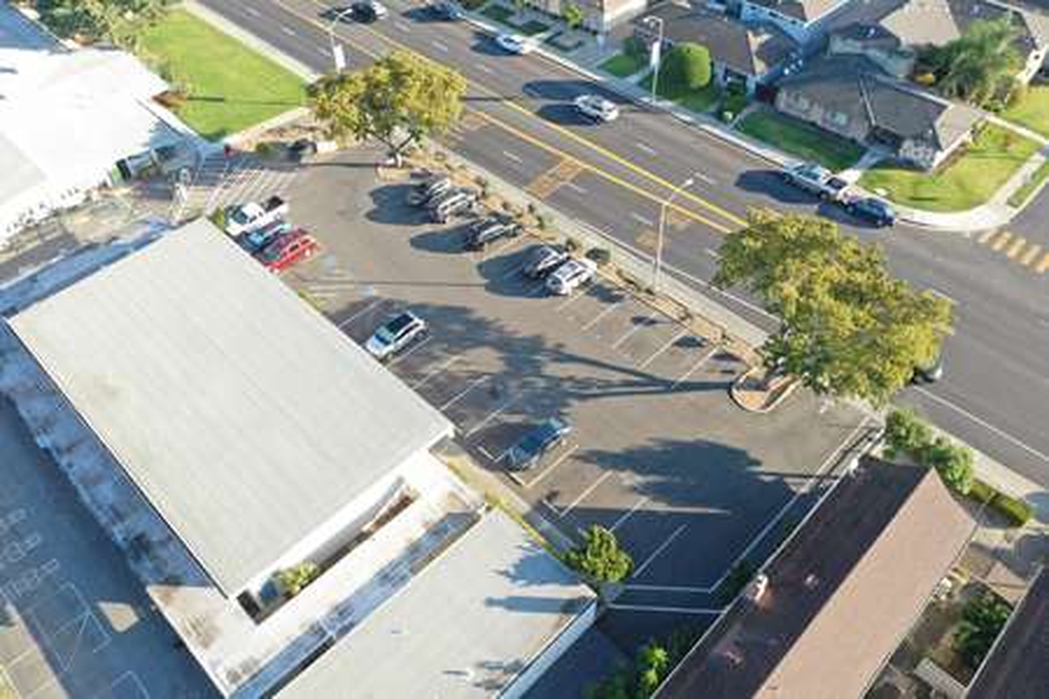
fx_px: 816
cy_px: 350
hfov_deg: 65.5
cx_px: 524
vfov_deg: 46.4
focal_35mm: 28
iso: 100
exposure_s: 1/120
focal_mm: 10.26
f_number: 4.5
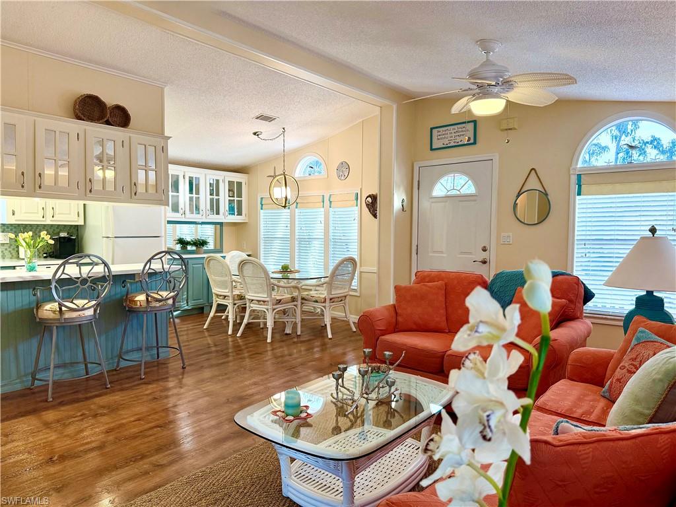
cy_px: 254
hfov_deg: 71.6
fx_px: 469
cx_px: 338
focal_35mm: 24
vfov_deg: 56.8
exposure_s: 1/183
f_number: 1.78
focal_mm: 6.76
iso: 200
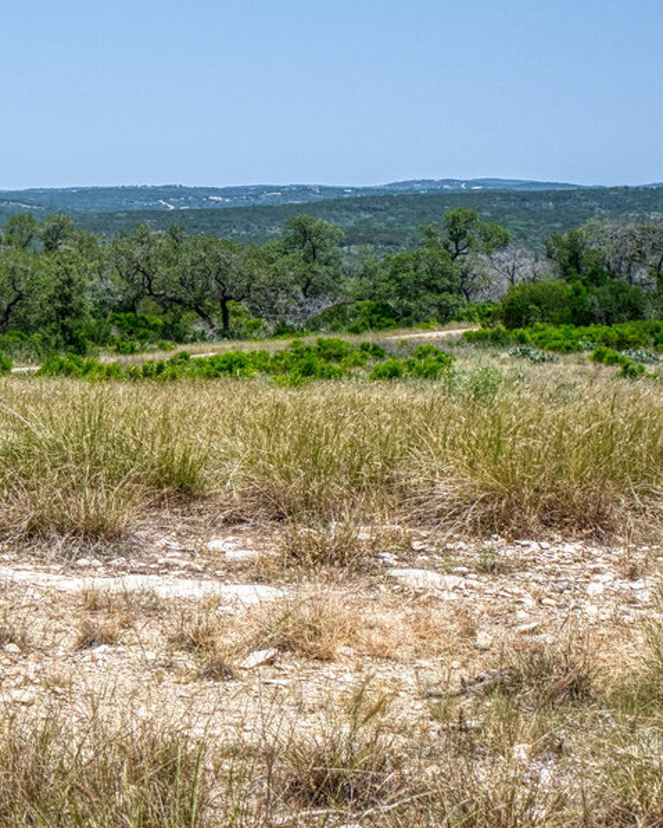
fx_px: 2182
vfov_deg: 21.4
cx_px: -228
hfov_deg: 16.2
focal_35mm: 89
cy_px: 234
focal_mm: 35
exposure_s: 1/640
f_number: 11
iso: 100
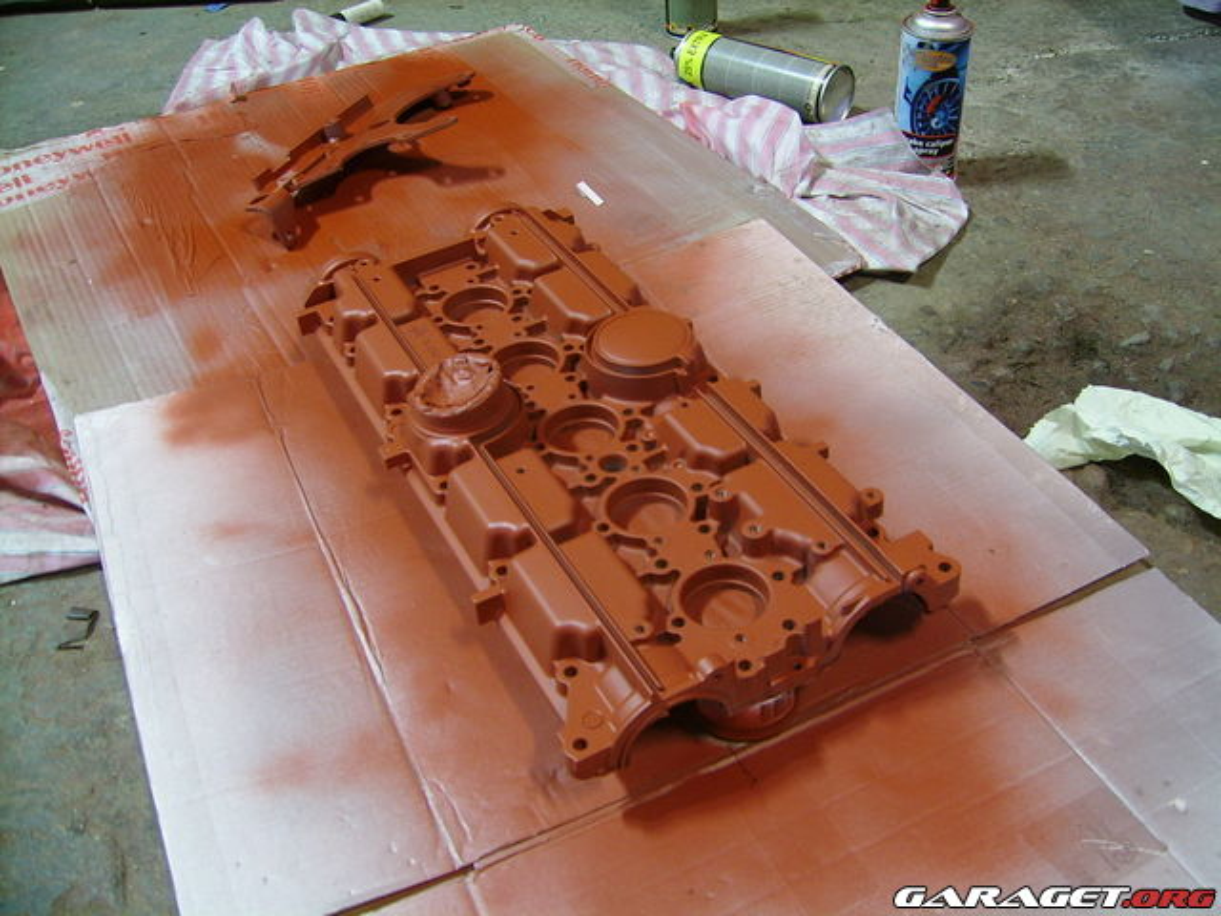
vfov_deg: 40.7
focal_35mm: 35
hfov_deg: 52.6
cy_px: 458
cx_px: 610
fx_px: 1235
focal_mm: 5.95
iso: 100
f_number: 2.8
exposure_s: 1
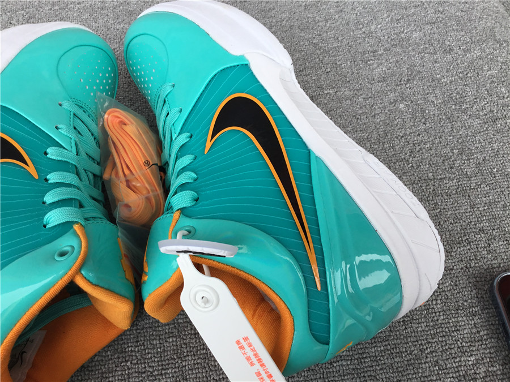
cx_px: 255
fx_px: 457
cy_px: 191
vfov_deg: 45.4
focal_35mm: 31
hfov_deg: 58.4
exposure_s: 1/401
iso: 25
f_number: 2.4
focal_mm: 3.3
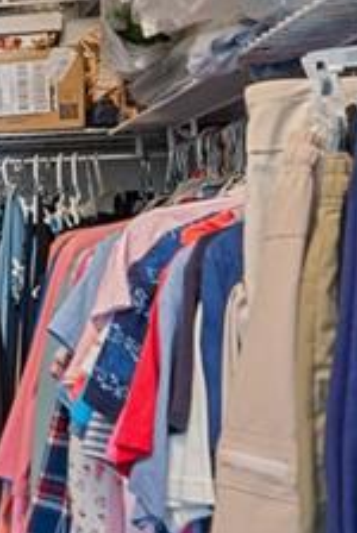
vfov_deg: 27.0
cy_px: 266
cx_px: -358
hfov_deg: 14.9
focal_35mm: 75
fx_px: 1112
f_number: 8
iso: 160
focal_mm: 14
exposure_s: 2.5
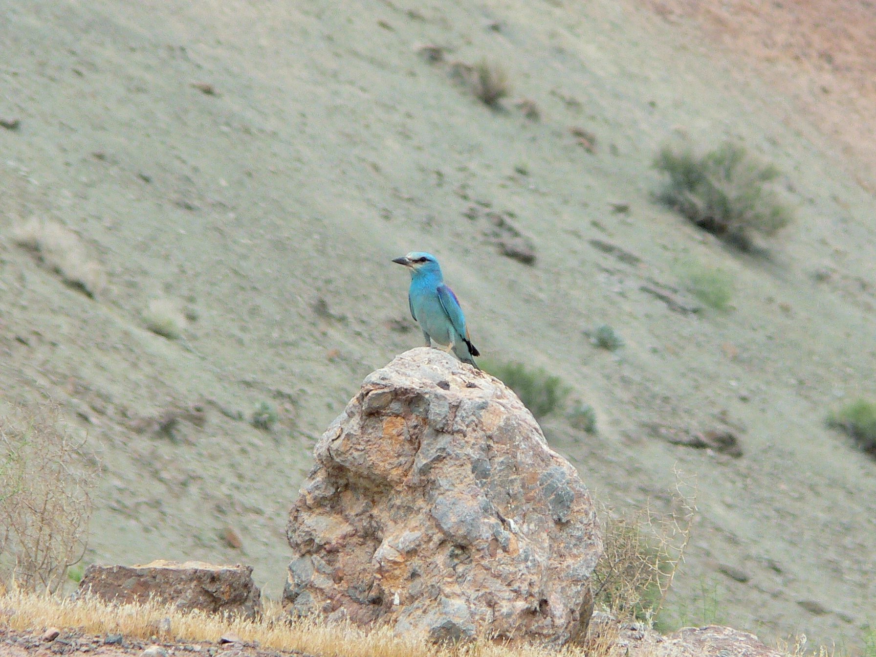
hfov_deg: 3.7
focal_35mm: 535
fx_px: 13539
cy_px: 328
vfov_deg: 2.8
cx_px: 438
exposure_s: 1/320
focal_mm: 88.8
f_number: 5.6
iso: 80
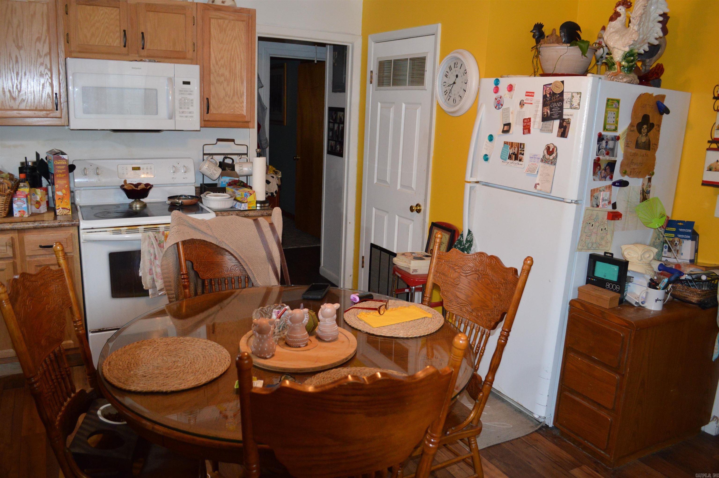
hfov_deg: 67.4
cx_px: 360
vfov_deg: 47.8
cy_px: 239
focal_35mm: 27
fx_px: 539
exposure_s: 1/60
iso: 1100
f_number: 3.5
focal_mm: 18
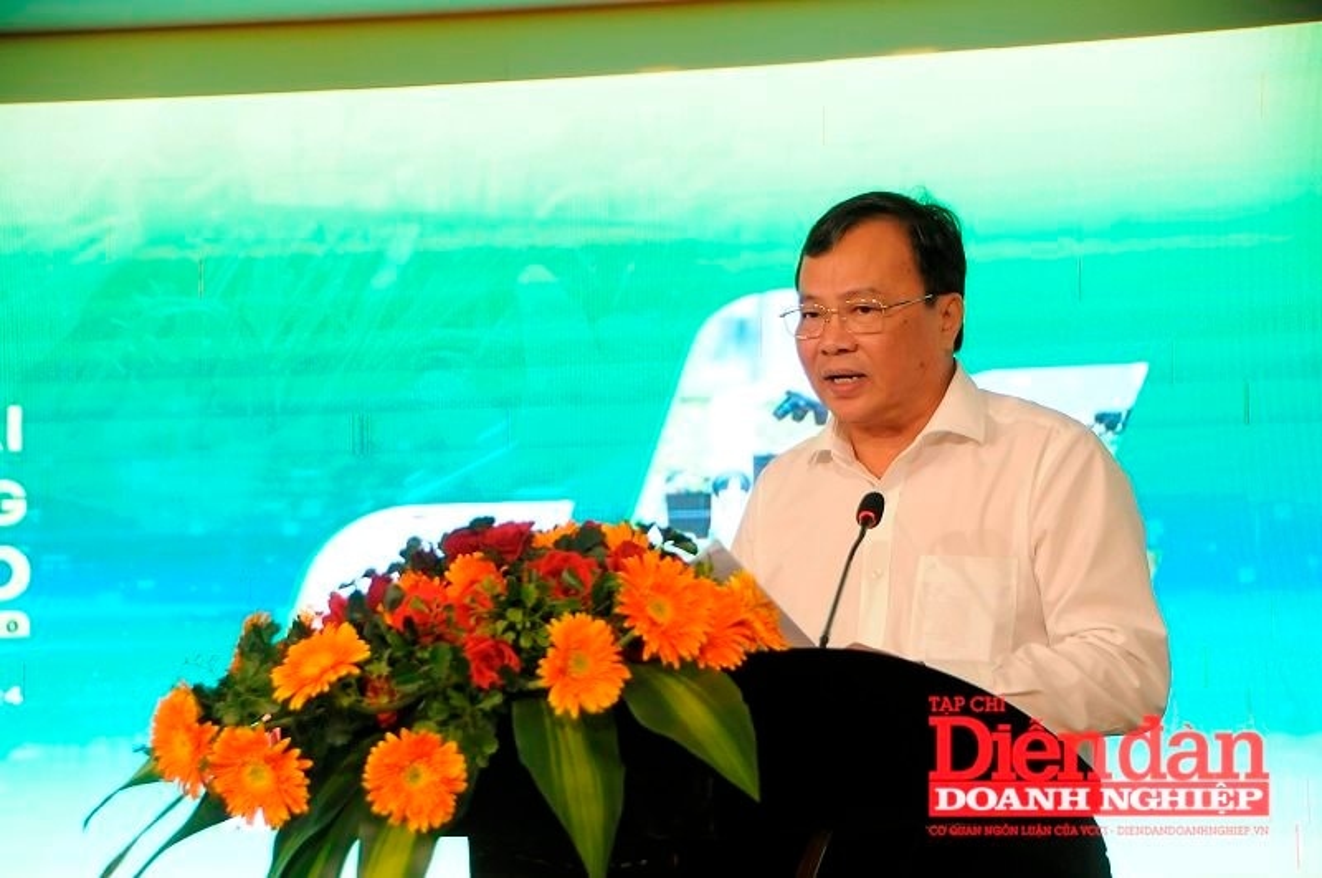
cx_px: 661
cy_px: 439
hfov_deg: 22.7
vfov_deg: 15.1
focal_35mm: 90
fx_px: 3300
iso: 800
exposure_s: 1/60
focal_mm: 60
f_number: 4.8
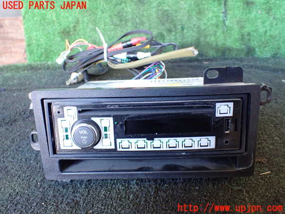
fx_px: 247
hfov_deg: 60.0
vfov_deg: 46.8
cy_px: 107
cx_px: 142
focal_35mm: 30
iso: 800
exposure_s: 1/80
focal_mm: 5.4
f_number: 2.3
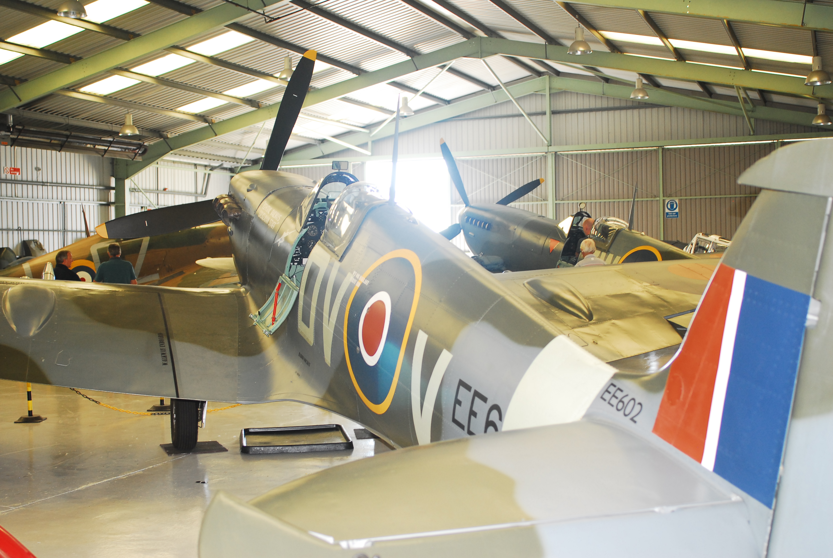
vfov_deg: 32.0
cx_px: 416
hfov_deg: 46.3
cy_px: 279
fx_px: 973
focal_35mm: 42
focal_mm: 28
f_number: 2.8
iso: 400
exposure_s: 1/80
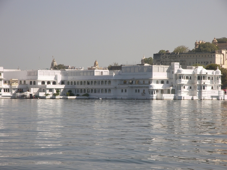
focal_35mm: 140
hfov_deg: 14.1
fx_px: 918
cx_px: 114
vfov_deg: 10.6
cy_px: 85
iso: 50
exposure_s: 1/640
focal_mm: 29.4
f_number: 4.1
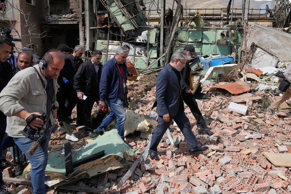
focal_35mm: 29
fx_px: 234
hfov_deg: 63.3
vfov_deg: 44.9
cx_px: 169
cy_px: 86
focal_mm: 24
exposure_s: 1/6400
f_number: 5
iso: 800
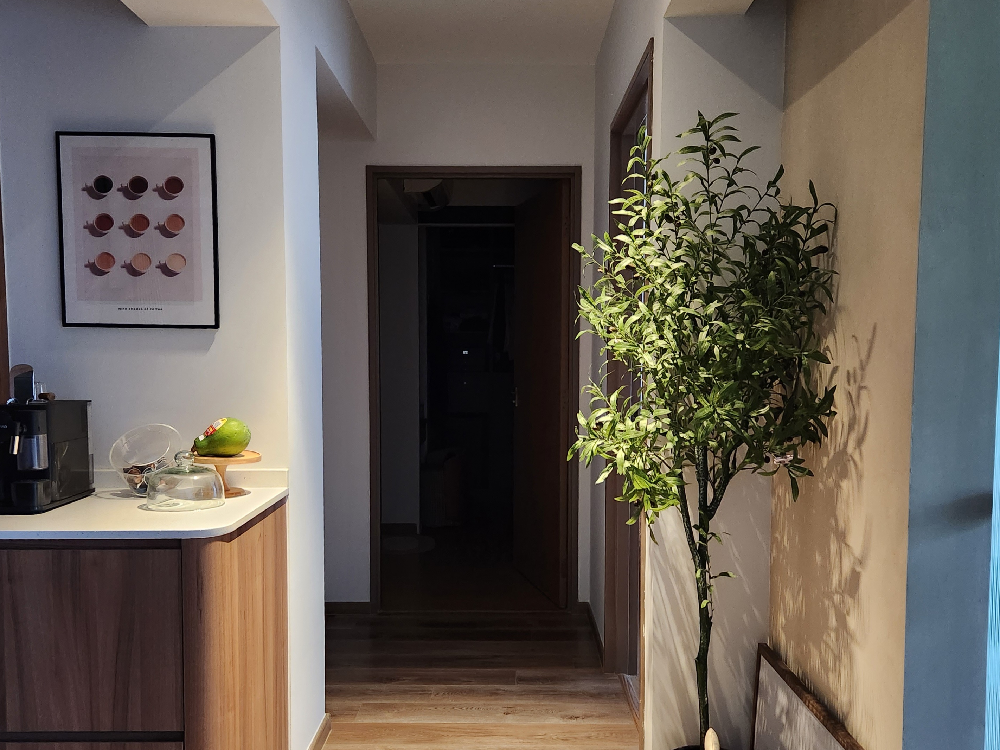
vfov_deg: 45.3
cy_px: 439
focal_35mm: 31
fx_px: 896
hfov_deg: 58.4
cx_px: 496
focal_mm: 5.4
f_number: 1.8
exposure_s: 1/50
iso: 800
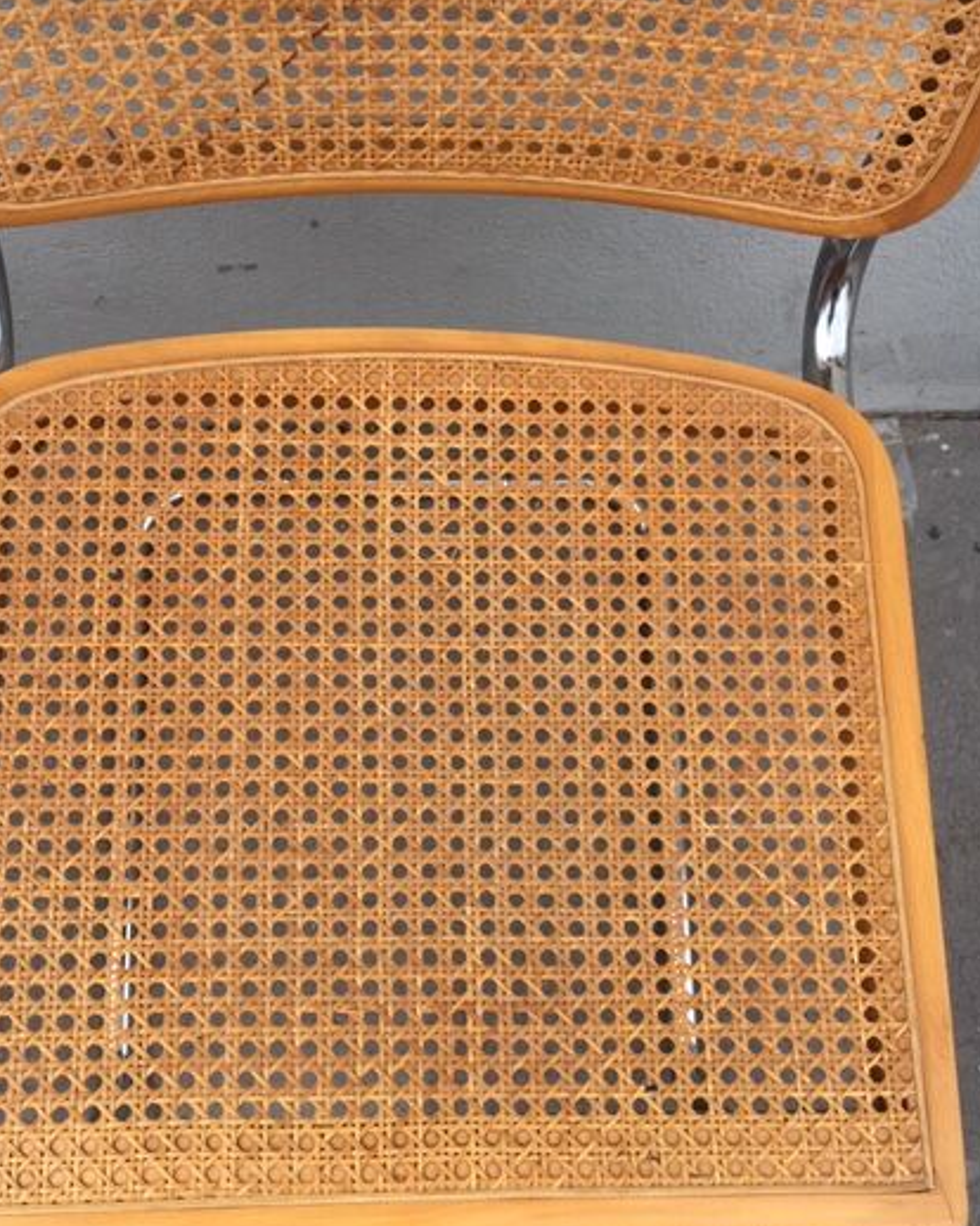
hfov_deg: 42.1
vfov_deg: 51.3
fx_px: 1270
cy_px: 712
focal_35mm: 35
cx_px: 428
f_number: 2.2
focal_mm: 4.15
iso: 25
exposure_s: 1/1040
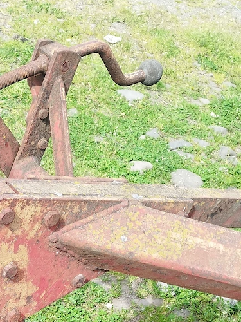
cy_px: 349
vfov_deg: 27.8
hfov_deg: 21.6
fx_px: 594
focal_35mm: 64
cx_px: -30
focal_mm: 5.89
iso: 50
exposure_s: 1/150
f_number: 1.89
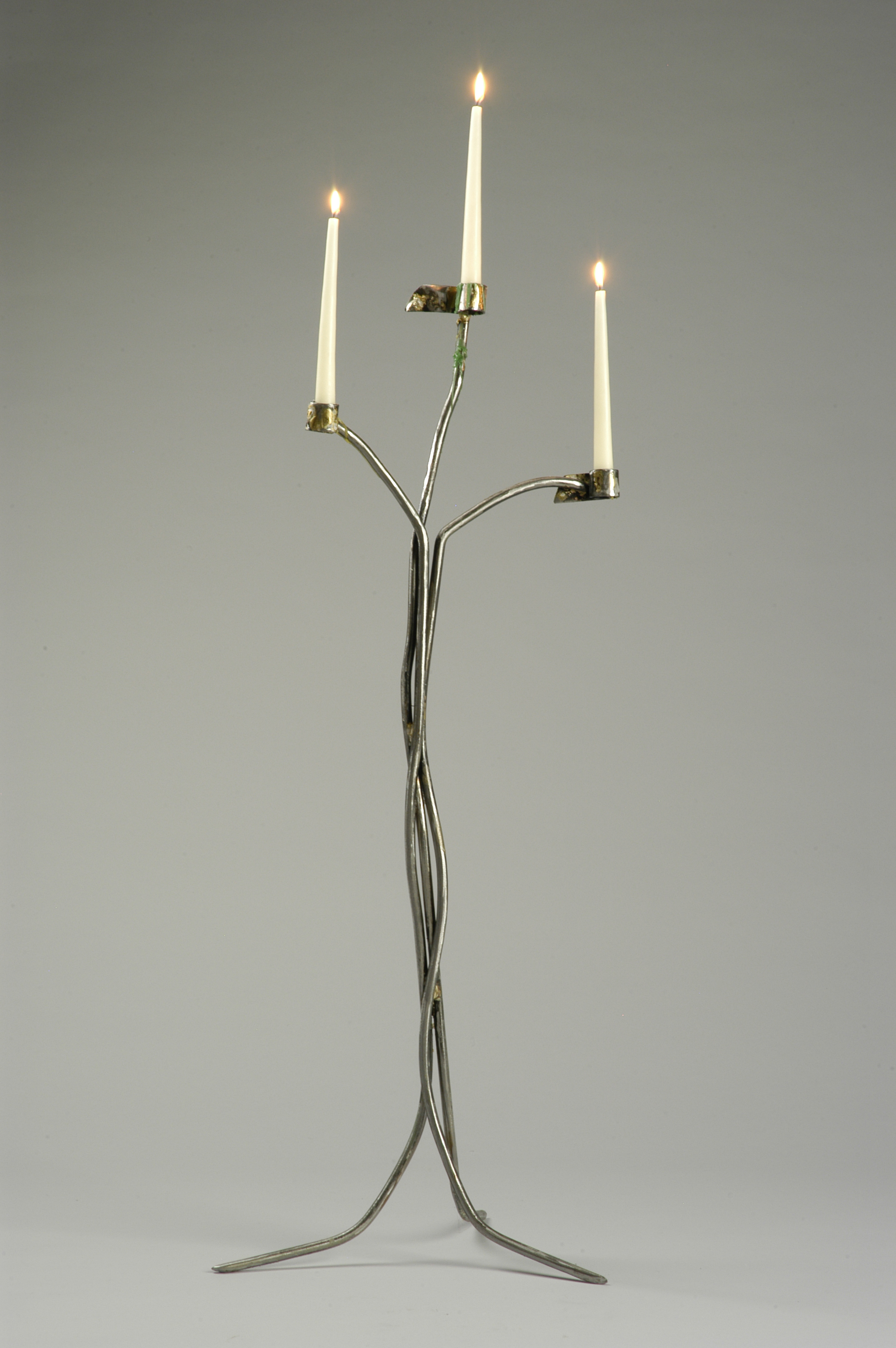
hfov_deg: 13.0
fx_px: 3927
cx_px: 448
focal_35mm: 105
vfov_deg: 19.5
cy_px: 674
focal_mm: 70
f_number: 18
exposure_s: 2
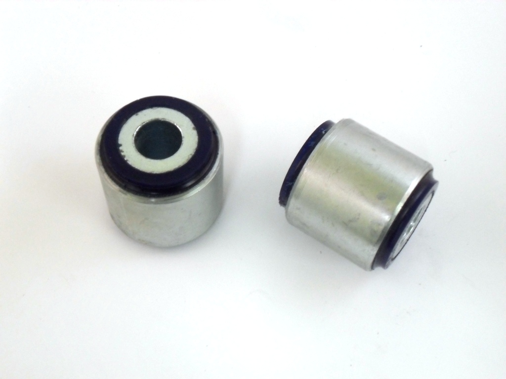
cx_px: 253
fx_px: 760
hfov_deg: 36.8
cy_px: 190
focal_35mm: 52
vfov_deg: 28.0
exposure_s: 1/45
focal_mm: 9.3
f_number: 5
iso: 320
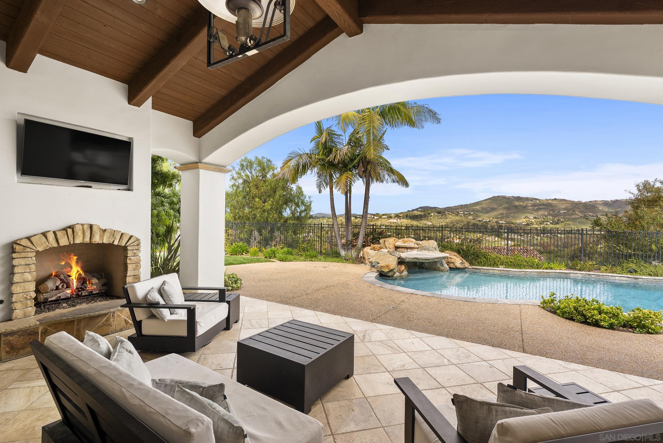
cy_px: 222
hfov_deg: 96.7
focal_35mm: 16
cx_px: 332
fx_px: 295
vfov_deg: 73.8
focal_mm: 16
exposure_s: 1/100
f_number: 8
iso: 500
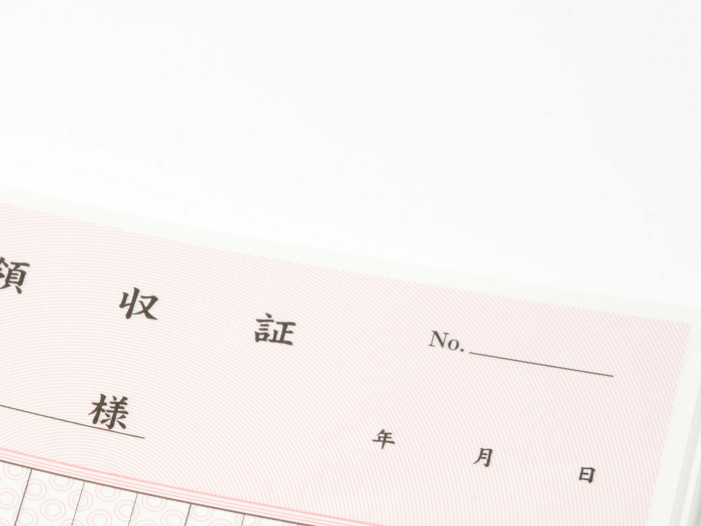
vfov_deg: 5.5
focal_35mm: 271
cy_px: 559
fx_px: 5488
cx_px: -61
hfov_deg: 7.3
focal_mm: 105
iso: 250
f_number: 16
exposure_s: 1/60
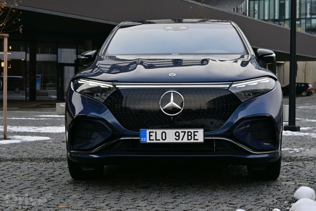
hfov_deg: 27.0
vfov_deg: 18.2
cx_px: 158
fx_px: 658
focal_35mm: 75
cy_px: 106
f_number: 6.3
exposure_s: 1/160
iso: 100
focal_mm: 50
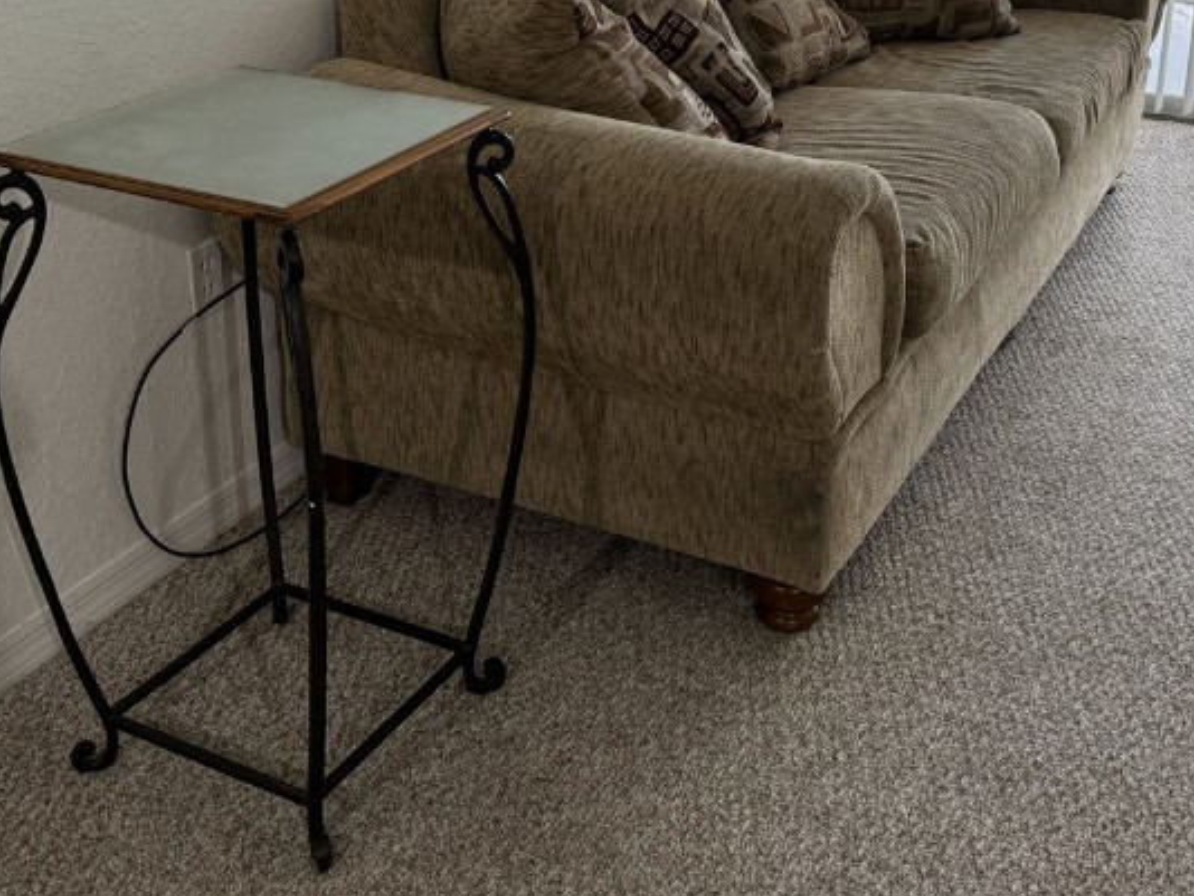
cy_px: 123
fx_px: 1587
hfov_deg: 41.1
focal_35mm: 46
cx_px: 704
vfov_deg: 30.4
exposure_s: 1/60
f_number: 1.78
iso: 125
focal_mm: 6.76
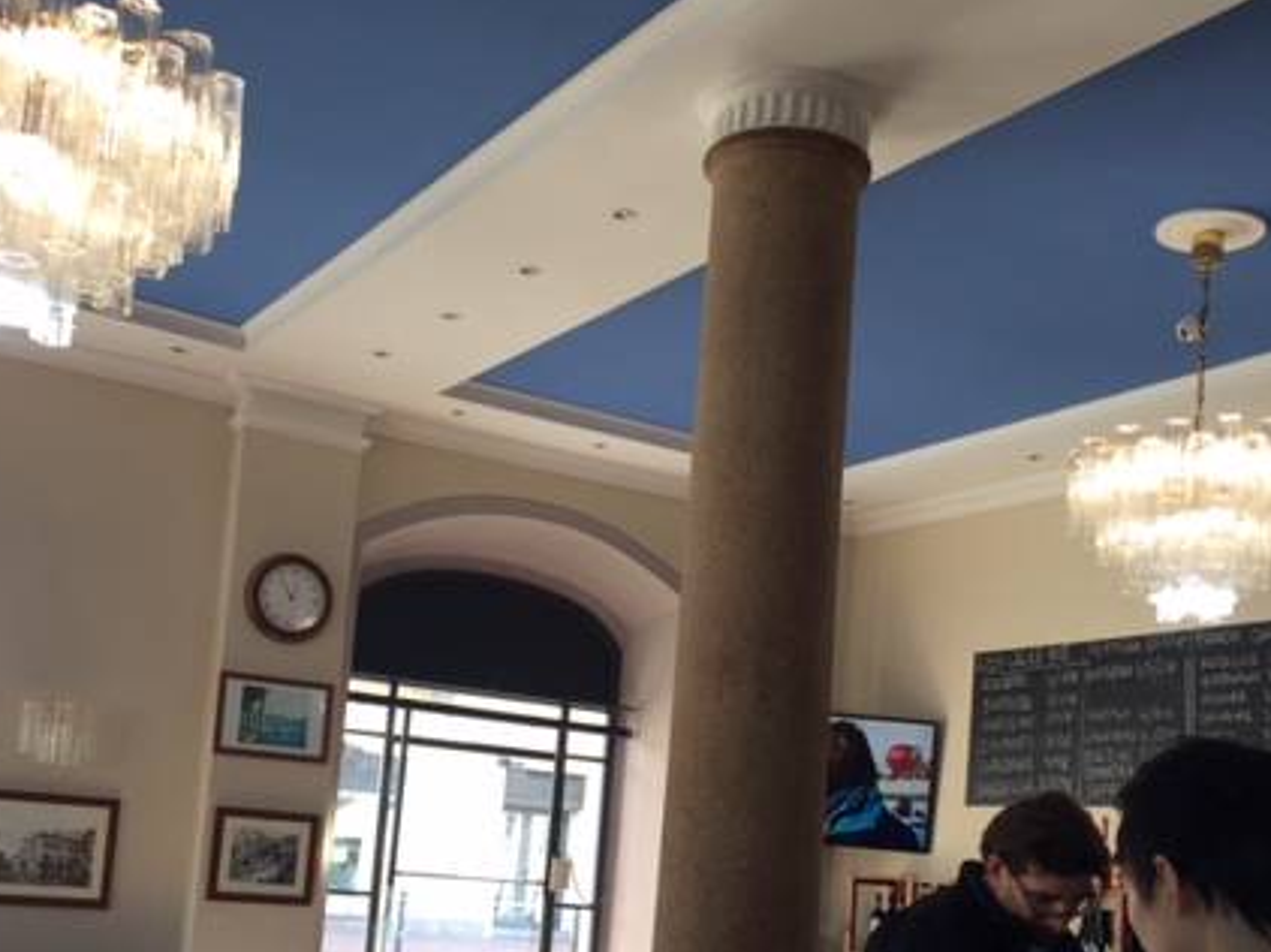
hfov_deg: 42.9
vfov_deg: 32.2
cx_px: 675
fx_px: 1615
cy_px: 714
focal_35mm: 44
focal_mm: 4.15
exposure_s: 1/50
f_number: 2.2
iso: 32
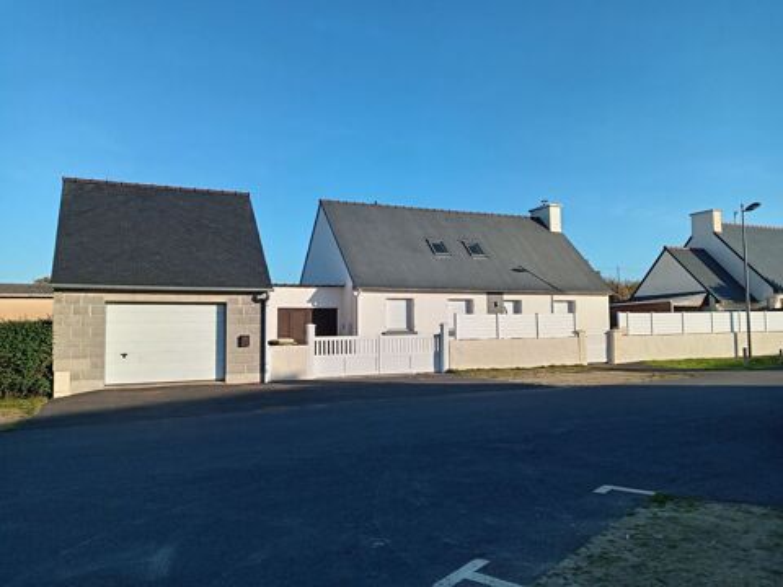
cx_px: 392
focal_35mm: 27
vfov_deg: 51.4
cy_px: 294
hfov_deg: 65.3
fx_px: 611
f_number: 1.8
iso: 100
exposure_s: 1/595
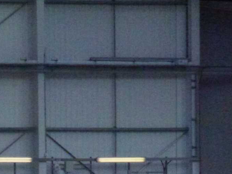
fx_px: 5676
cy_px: 193
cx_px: 153
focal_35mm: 847
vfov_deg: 1.8
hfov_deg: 2.3
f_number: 6.3
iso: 1600
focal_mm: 63.6
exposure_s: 1/4000
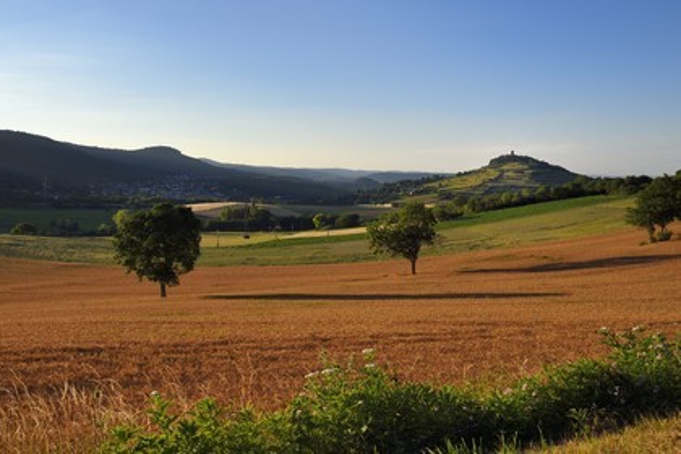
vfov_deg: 38.9
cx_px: 340
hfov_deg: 55.8
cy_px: 227
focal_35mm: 34
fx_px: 643
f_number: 11
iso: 200
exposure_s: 1/250
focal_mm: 34
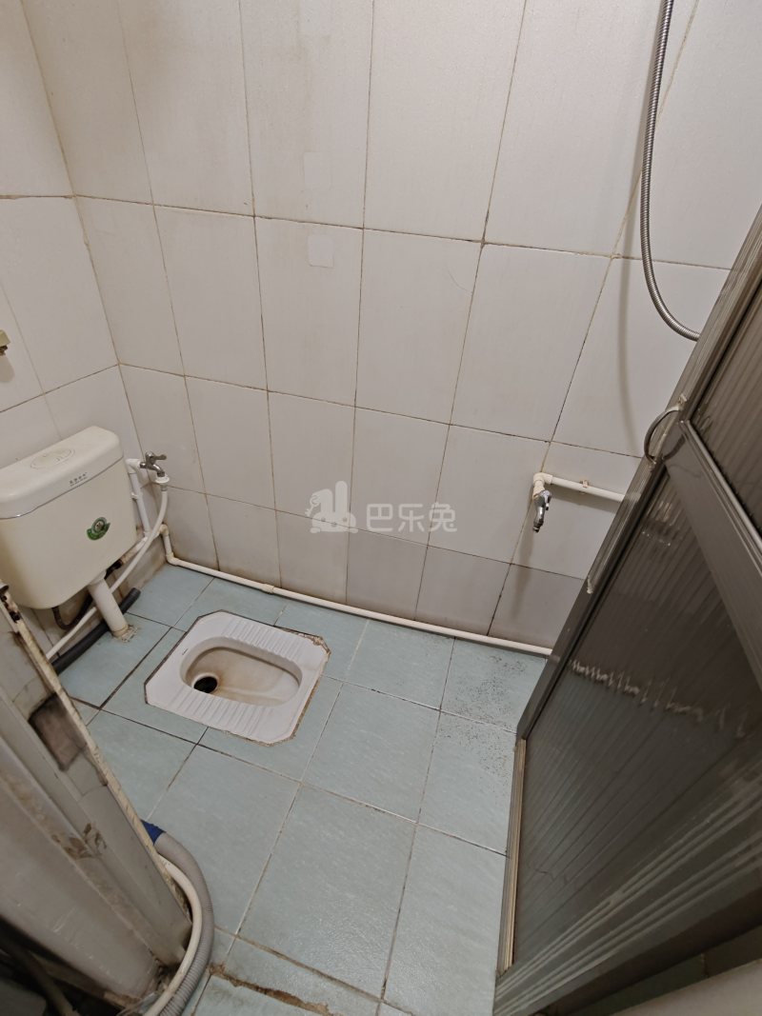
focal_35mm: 15
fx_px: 440
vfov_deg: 98.2
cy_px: 508
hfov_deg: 81.7
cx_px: 381
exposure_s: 1/40
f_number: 2
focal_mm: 2.3
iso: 800
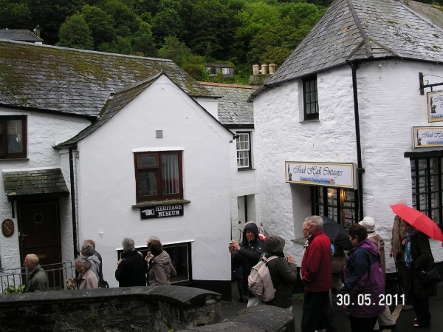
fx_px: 486
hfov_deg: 49.0
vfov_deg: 37.7
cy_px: 166
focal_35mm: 38
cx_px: 222
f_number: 5.6
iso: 100
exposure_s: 1/180
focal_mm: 7.8
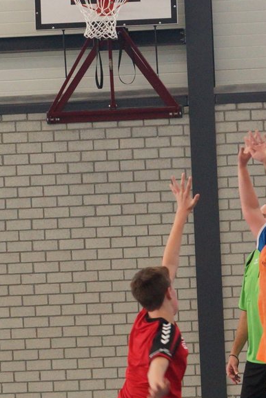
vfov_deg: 15.3
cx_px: 190
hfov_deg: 10.3
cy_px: 294
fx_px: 1470
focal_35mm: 133
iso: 1250
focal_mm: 50
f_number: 4
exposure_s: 1/250
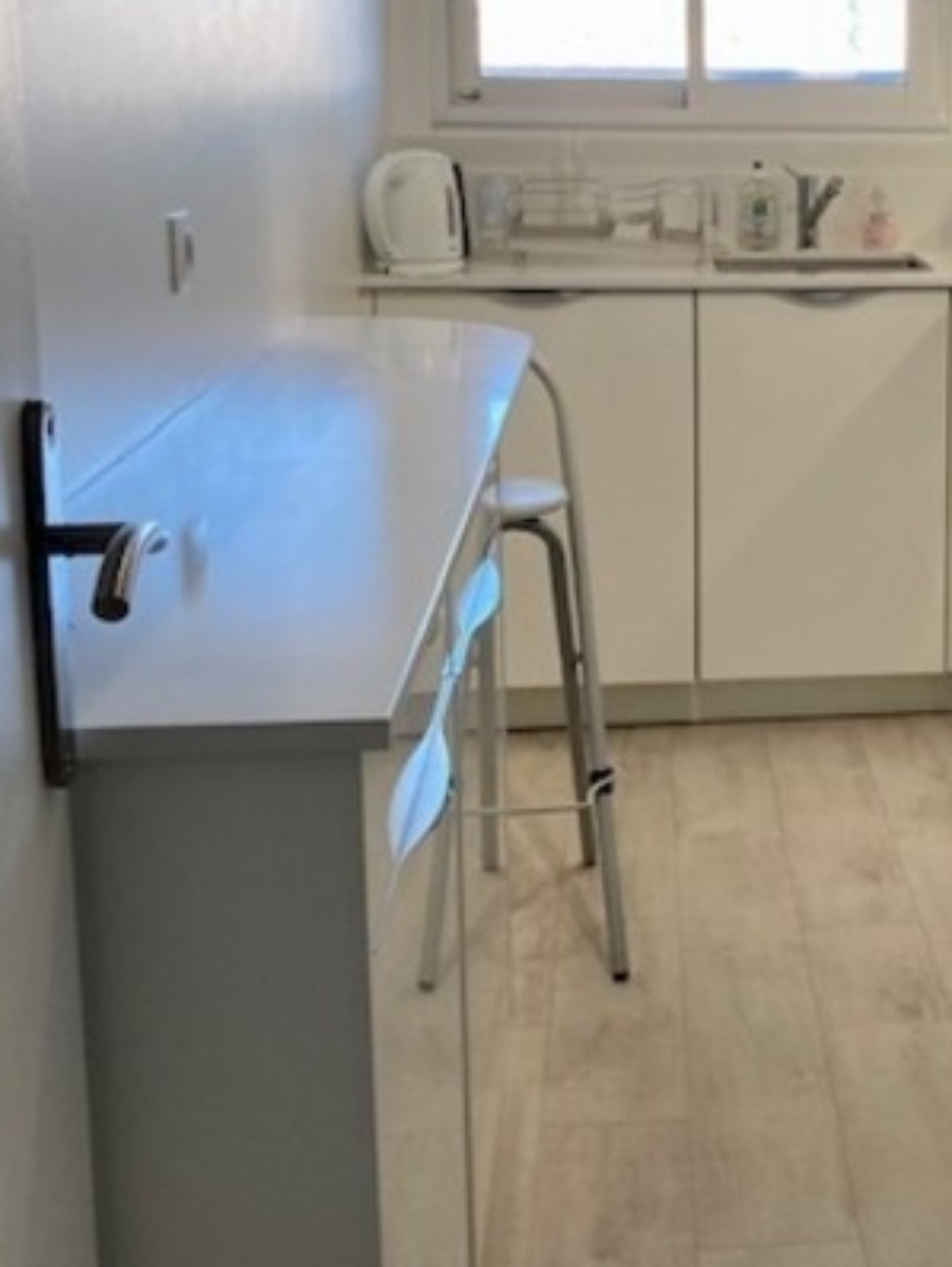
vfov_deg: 35.2
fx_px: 1978
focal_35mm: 54
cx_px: 866
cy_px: 423
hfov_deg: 26.1
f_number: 1.8
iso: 64
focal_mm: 3.99
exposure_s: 1/121
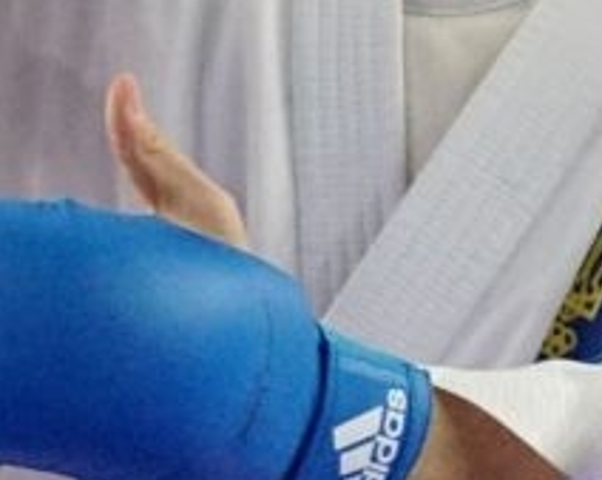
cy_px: -51
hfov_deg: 0.9
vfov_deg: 0.7
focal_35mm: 2154
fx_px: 38325
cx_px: 99
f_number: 2.8
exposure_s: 1/2000
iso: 3200
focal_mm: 180
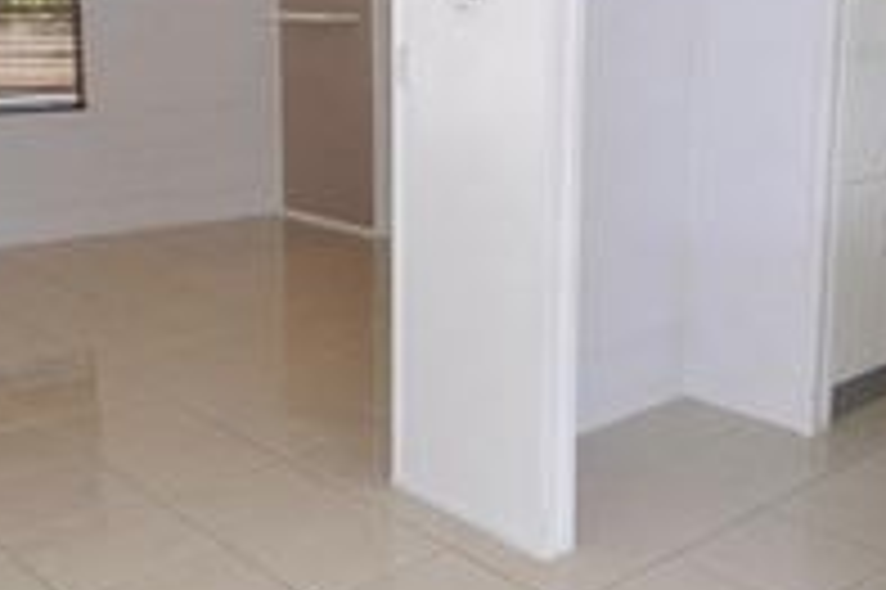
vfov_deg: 30.9
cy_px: 205
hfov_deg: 45.1
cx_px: 553
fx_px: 1057
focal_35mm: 43
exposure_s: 1/100
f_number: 5
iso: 400
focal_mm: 12
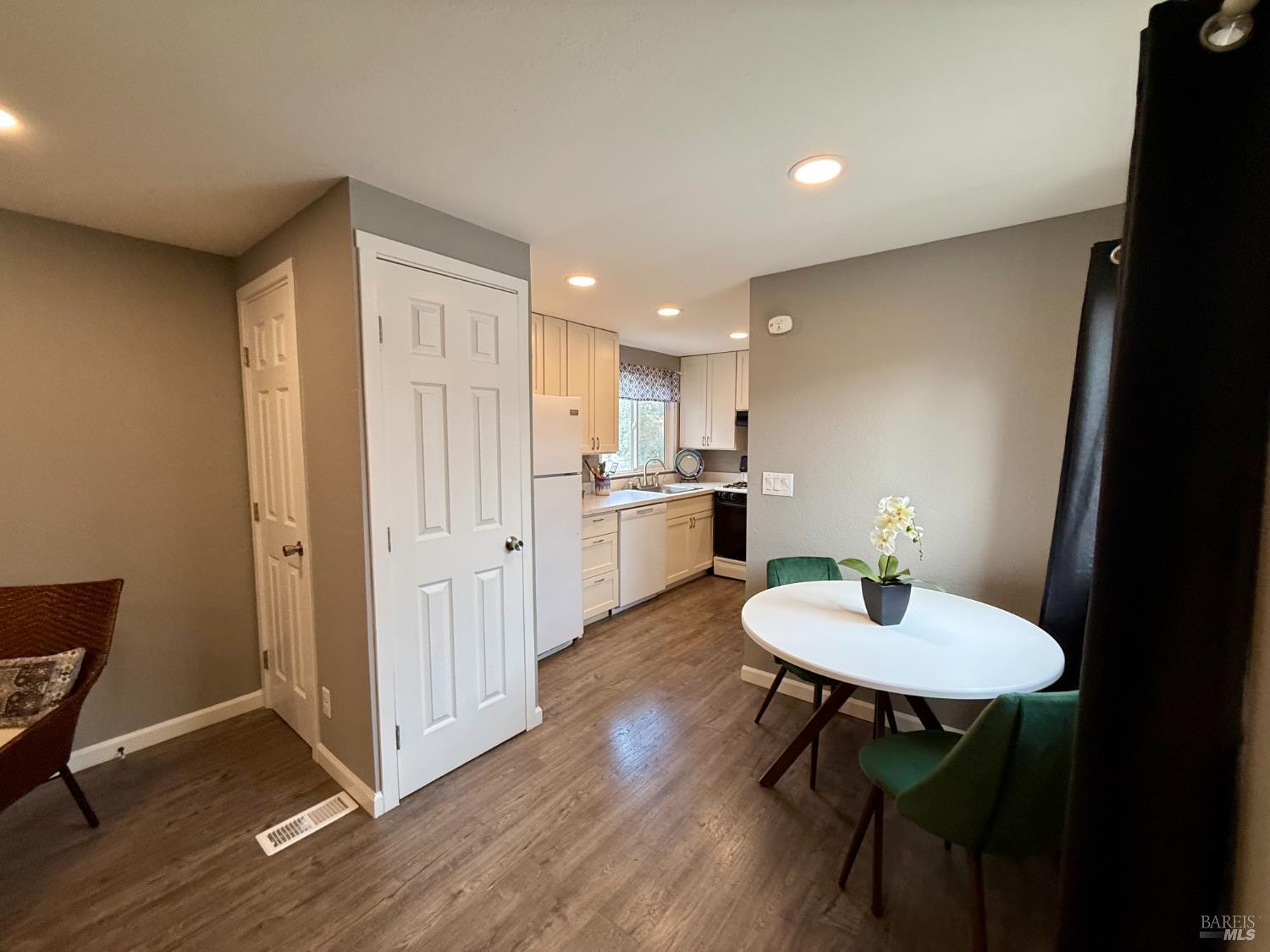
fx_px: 514
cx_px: 635
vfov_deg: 85.7
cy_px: 476
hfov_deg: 102.1
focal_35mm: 14
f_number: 2.2
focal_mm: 2.22
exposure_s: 1/120
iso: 125
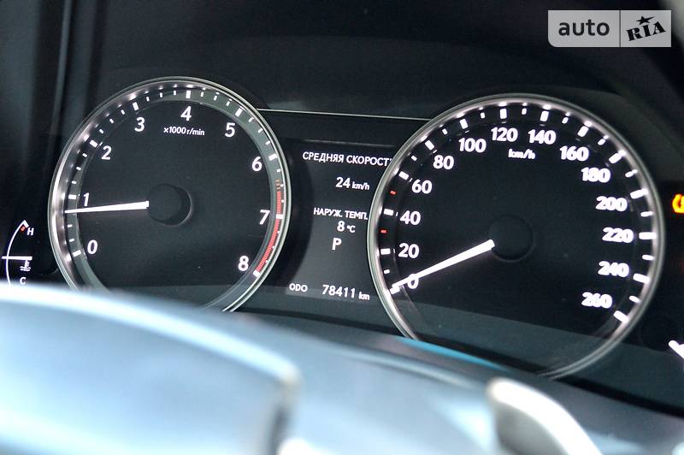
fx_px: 911
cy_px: 228
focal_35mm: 48
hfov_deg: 41.1
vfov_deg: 28.0
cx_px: 342
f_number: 4.8
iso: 2500
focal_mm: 32
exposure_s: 1/60
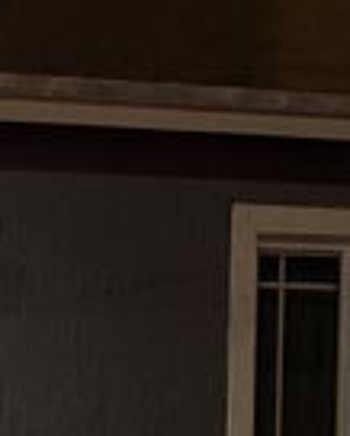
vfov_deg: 21.4
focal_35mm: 86
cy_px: 434
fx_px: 1112
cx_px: -302
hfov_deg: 15.2
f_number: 1.78
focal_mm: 6.76
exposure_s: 1/40
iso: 640
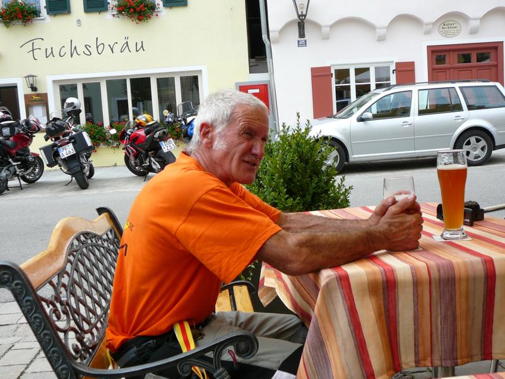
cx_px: 252
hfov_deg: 45.8
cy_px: 190
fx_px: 598
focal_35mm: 41
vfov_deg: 35.1
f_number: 3.1
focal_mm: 6.1
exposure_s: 1/500
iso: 80
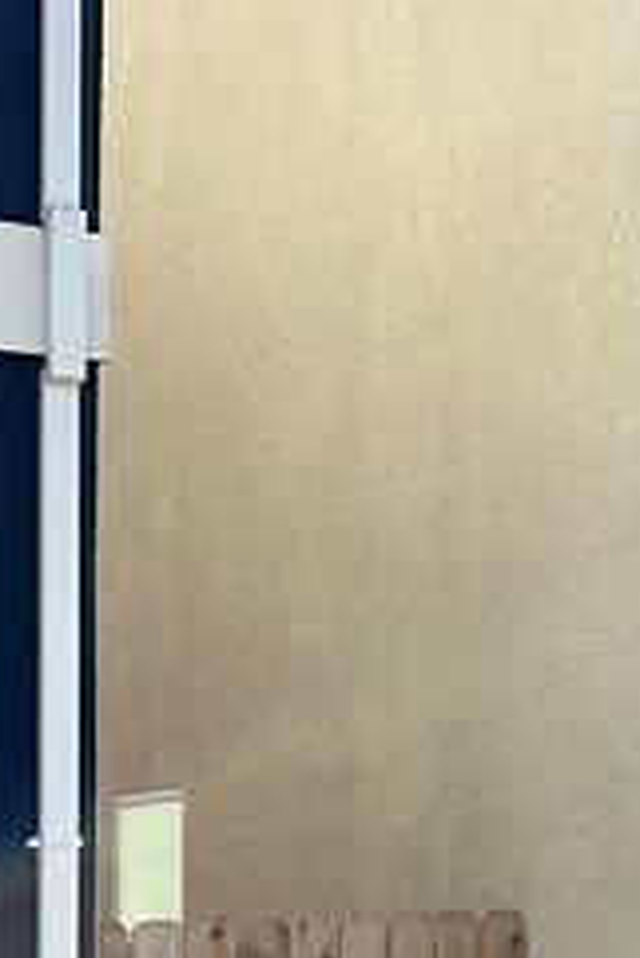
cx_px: 1880
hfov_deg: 9.9
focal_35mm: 106
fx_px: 2822
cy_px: 688
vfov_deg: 19.2
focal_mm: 6.86
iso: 80
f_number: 1.78
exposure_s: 1/4016
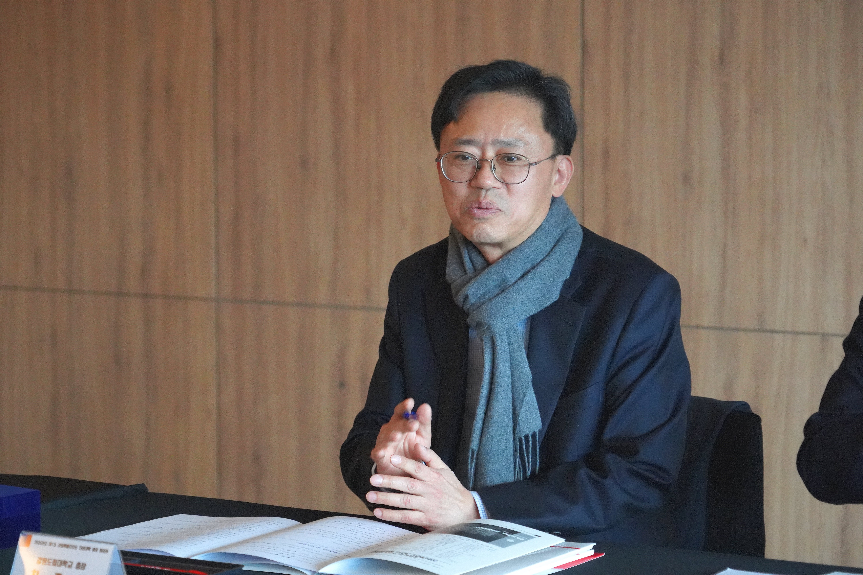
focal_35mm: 122
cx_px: 432
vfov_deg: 11.2
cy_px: 288
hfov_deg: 16.8
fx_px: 2924
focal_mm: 122
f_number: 6.3
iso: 12800
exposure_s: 1/160
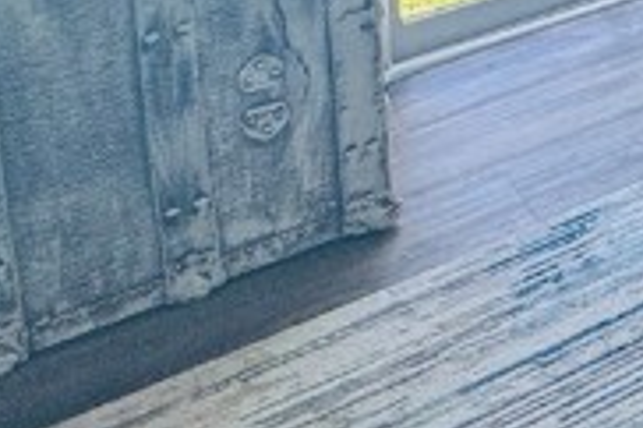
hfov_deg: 13.2
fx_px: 1463
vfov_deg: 13.0
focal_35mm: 82
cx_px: 1731
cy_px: -569
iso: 64
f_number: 2.2
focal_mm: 2.22
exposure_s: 1/99
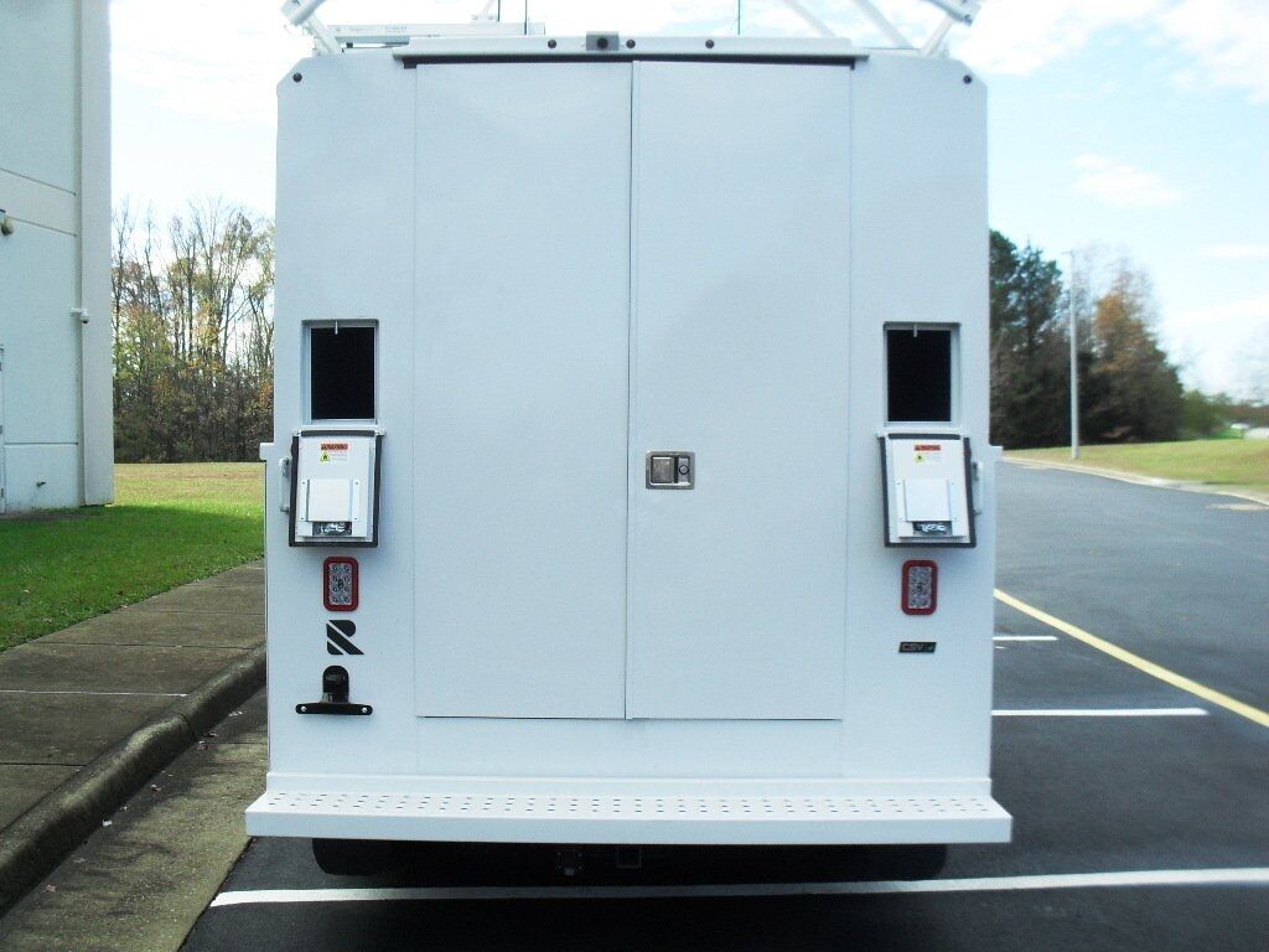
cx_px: 634
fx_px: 1283
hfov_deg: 52.6
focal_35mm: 35
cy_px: 476
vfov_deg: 40.7
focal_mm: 6.3
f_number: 8.4
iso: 100
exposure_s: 1/90
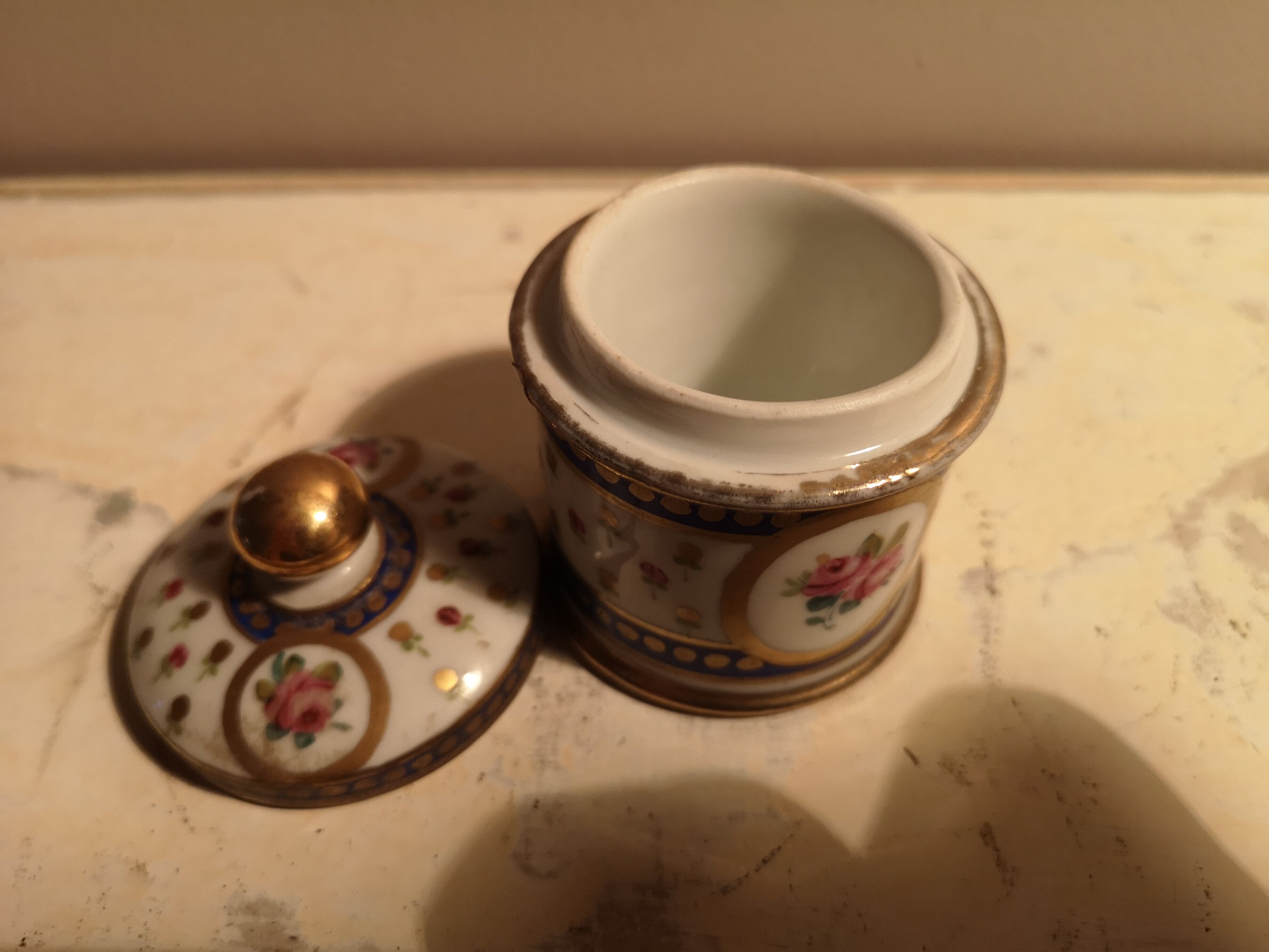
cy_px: 476
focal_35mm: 27
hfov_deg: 65.3
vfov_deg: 51.4
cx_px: 634
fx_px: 990
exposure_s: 1/33.3
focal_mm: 3.95
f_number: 1.8
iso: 250
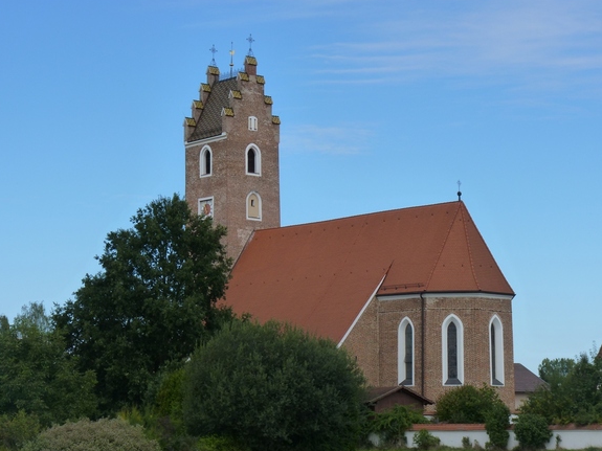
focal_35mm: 100
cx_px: 300
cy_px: 225
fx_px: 1739
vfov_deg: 14.8
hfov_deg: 19.6
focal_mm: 17.4
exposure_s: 1/250
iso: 125
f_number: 5.6
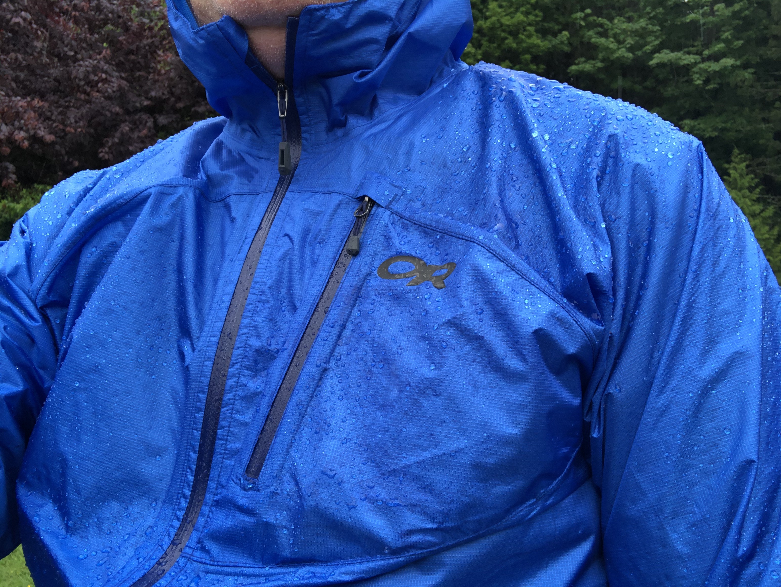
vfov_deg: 44.2
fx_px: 722
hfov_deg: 56.8
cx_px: 390
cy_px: 294
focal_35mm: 32
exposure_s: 1/120
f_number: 2.2
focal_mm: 2.87
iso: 50
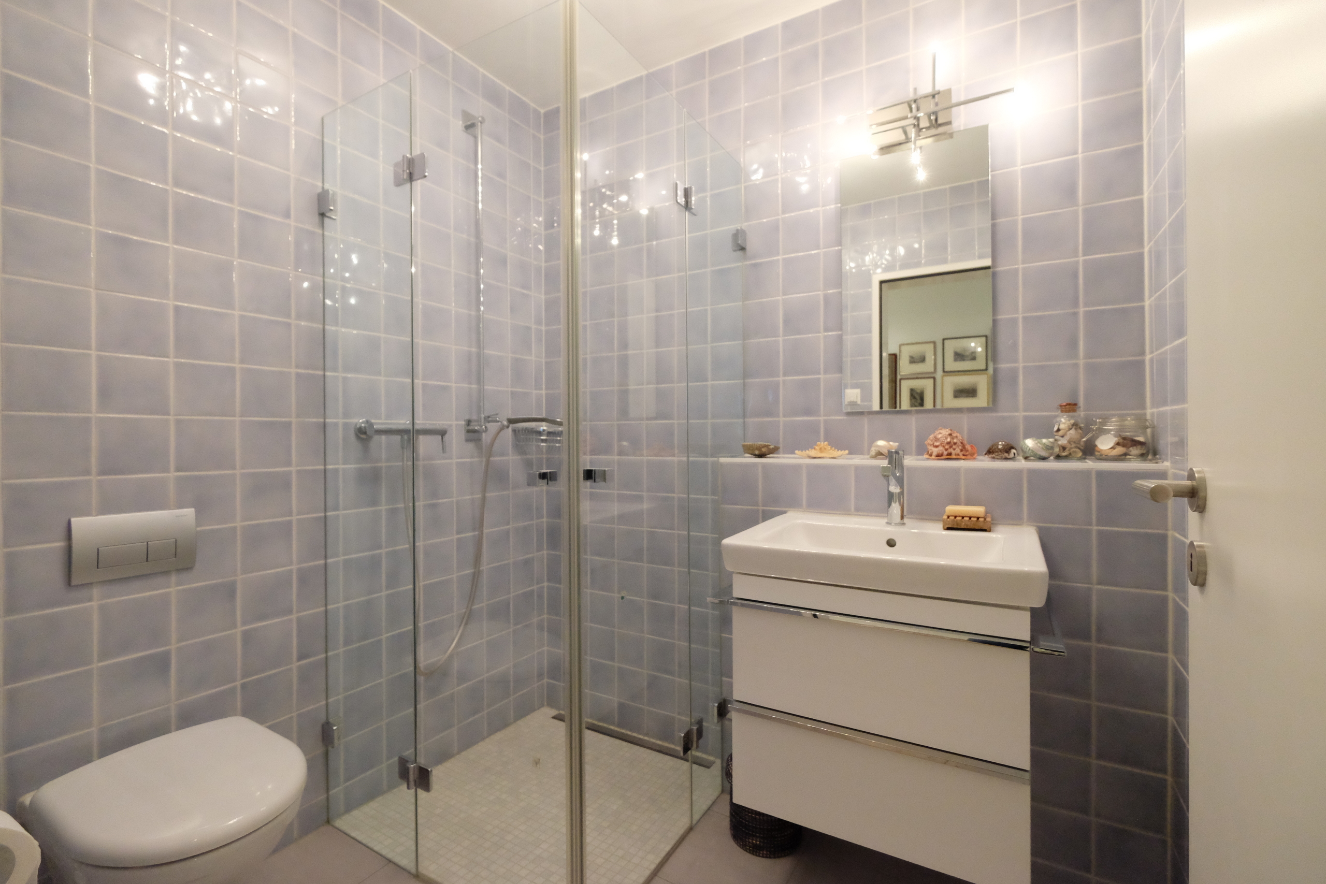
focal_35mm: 15
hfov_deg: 100.4
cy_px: 442
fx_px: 552
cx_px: 663
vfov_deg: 77.3
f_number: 4
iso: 6400
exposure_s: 1/160
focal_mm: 10
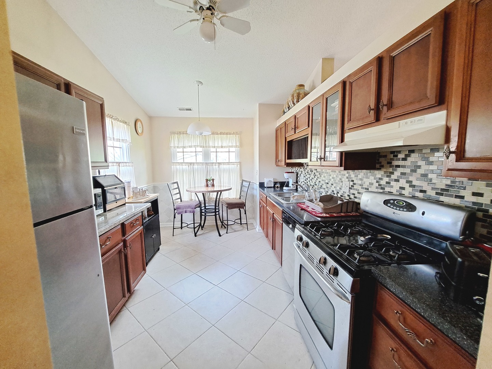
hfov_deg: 106.2
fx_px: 185
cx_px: 246
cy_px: 184
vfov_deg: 89.9
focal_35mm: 13
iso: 250
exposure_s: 1/50
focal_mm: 1.74
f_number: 2.2
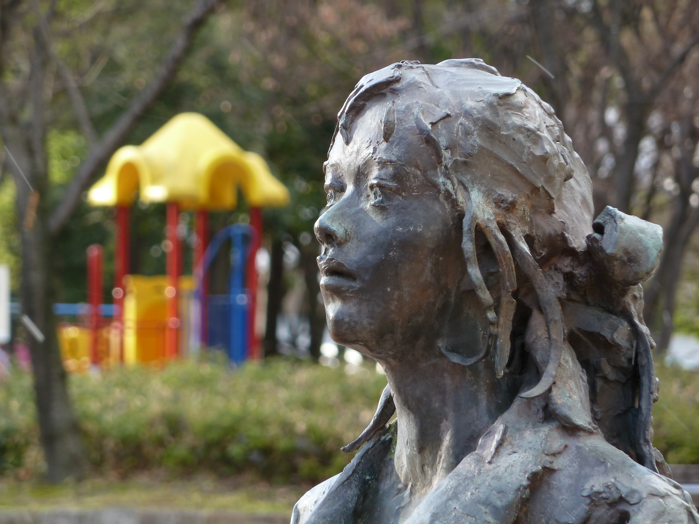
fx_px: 6058
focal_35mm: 300
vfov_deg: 5.0
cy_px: 262
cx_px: 350
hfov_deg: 6.6
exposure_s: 1/50
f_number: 4.9
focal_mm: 49.2
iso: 80
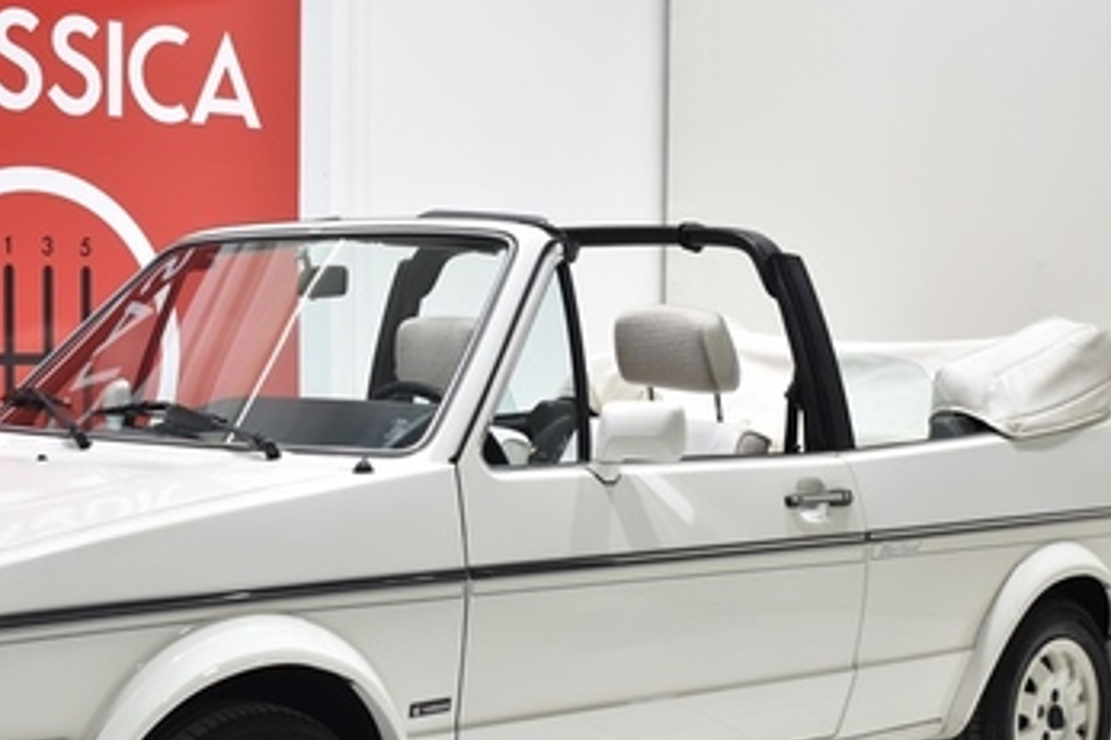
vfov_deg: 18.4
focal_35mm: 74
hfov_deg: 27.1
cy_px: 530
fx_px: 2276
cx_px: 295
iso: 100
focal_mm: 31
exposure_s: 1/20
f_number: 4.2
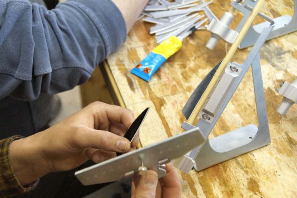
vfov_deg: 18.2
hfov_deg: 27.0
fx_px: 619
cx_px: 148
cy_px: 99
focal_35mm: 75
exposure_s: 1/160
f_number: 5
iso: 3200
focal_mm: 50
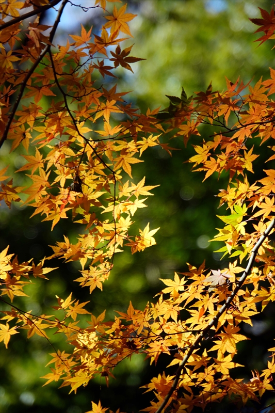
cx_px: 138
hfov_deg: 4.6
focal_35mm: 300
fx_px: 3439
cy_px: 206
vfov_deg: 6.9
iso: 100
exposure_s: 1/125
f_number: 6.3
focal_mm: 200
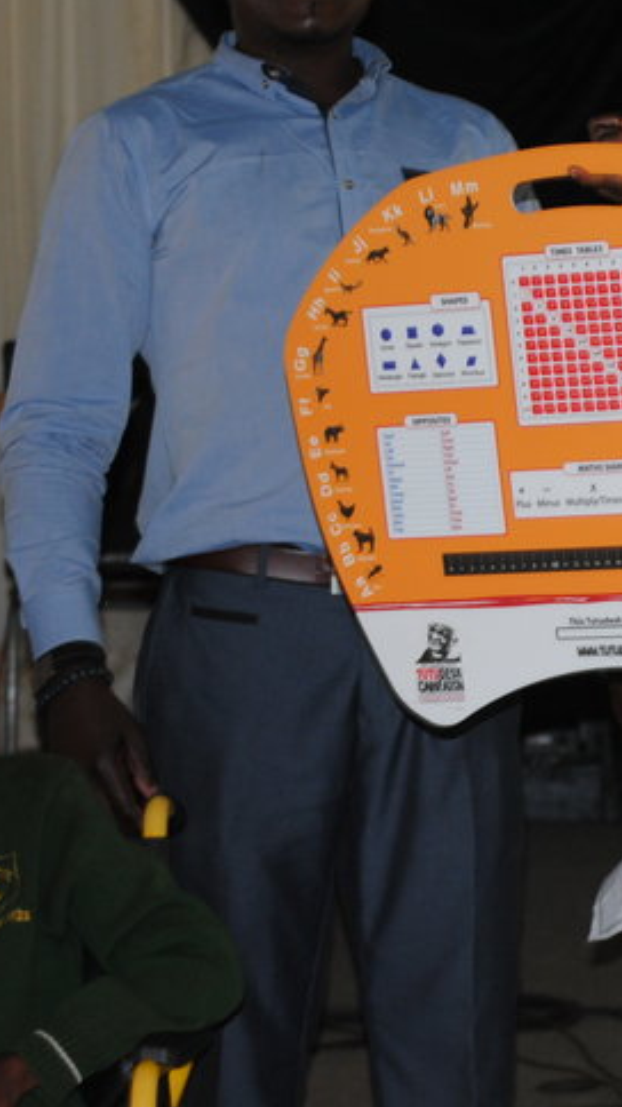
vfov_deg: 11.8
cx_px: 810
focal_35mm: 183
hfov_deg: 6.6
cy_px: 648
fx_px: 5373
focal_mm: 55
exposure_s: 1/60
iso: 200
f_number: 4
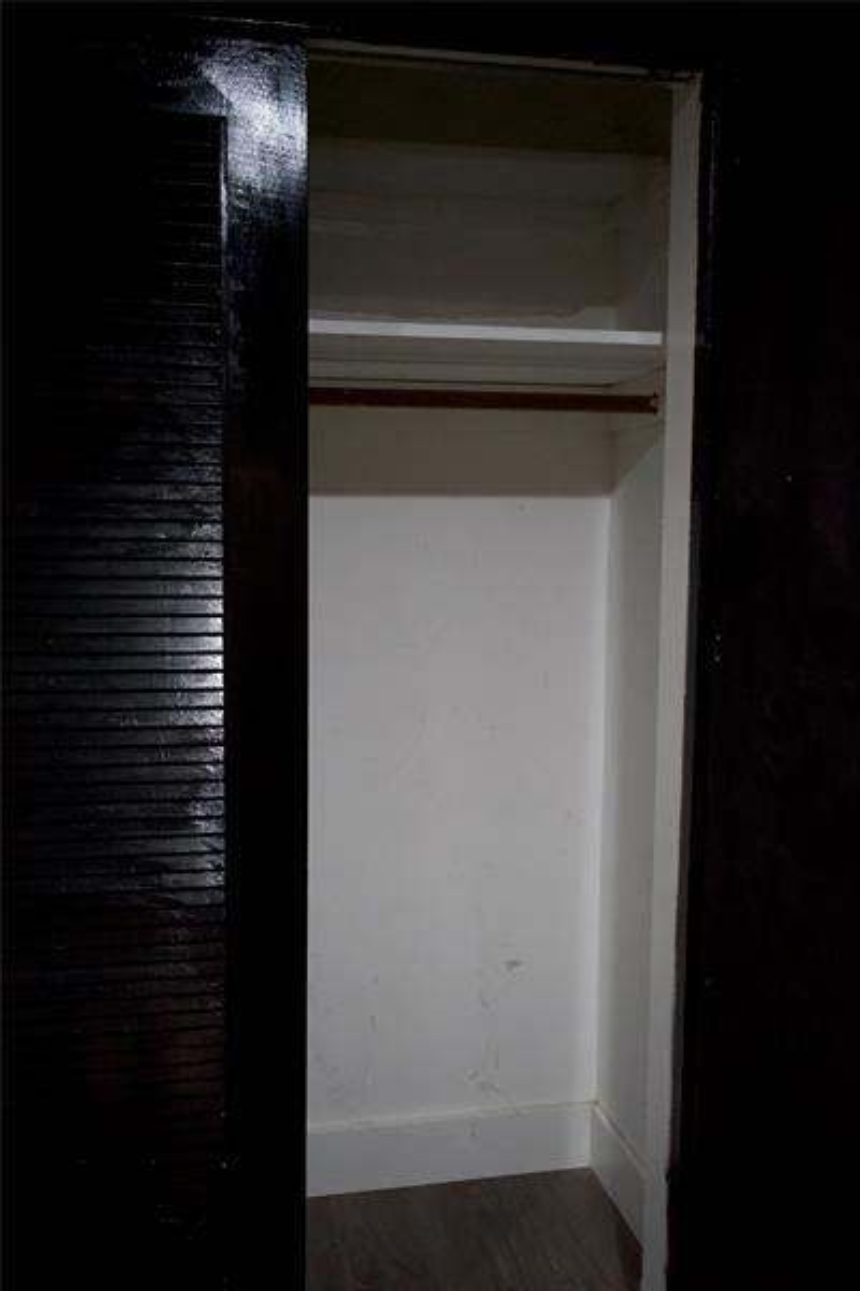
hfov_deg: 42.3
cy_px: 646
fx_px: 1111
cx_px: 430
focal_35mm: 31
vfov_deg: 60.3
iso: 6400
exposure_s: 1/100
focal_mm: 31
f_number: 4
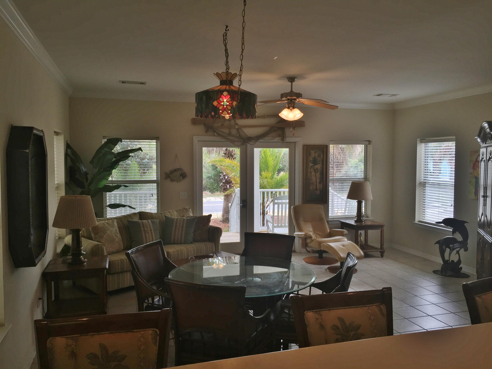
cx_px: 246
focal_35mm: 29
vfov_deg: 48.2
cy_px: 184
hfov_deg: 61.7
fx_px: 412
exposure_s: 1/226
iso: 32
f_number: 2.2
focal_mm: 4.15
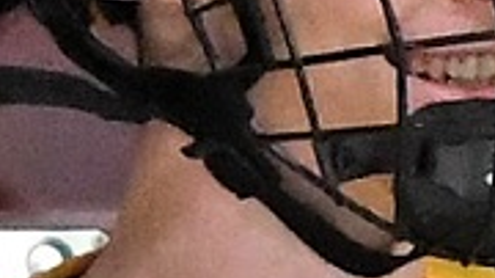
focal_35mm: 2143
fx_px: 28111
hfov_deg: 1.0
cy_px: 289
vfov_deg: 0.6
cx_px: -302
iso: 3600
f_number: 2.8
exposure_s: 1/1000
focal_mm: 200
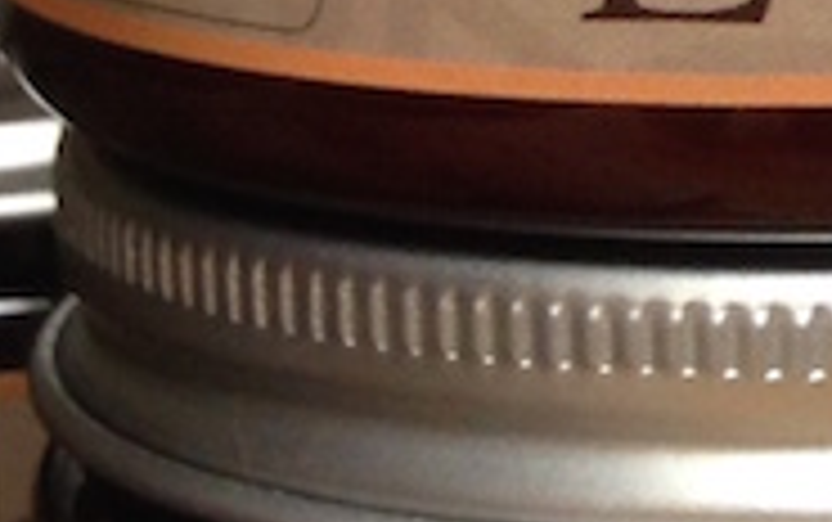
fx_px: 5606
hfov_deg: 7.6
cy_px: -583
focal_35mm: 247
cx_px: 2307
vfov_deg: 5.2
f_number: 2.4
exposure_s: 1/20
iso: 80
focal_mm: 4.12
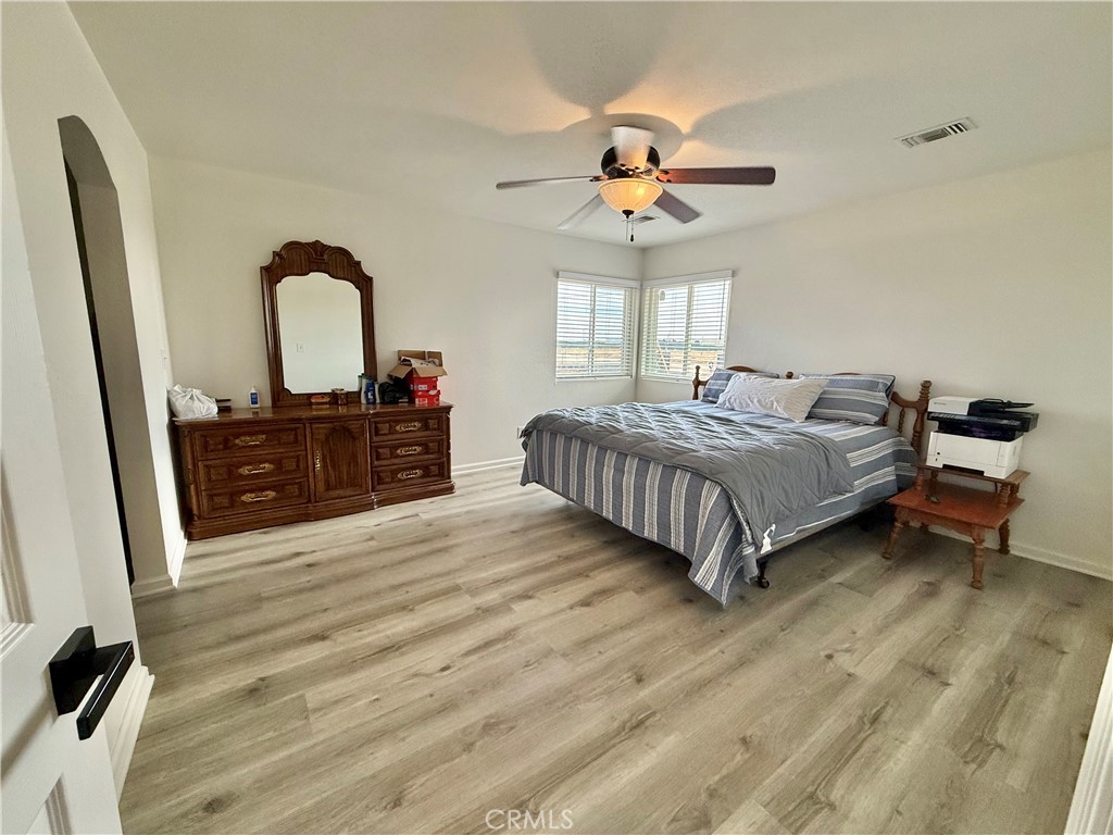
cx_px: 556
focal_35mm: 14
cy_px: 418
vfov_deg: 85.7
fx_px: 450
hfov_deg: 102.1
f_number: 2.2
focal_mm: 2.22
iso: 160
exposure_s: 1/120
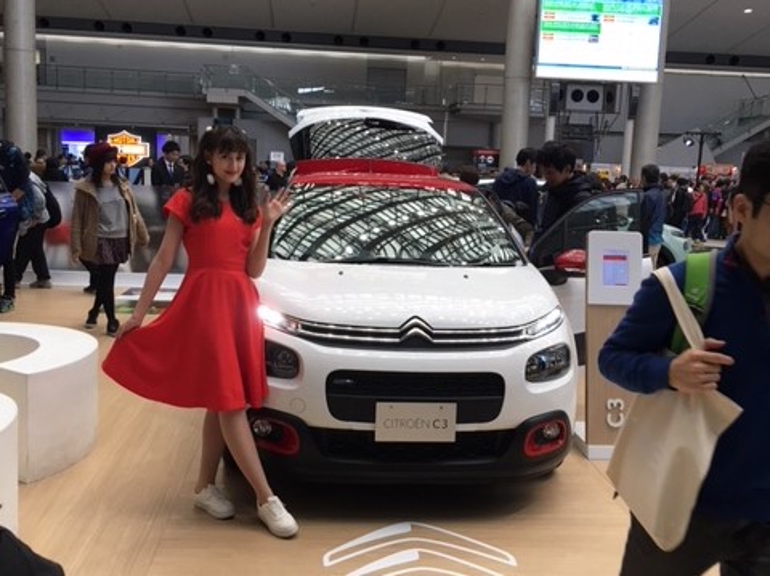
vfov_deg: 48.2
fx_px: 644
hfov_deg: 61.7
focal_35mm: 29
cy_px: 288
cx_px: 385
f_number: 2.2
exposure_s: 1/30
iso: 25
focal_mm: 4.15
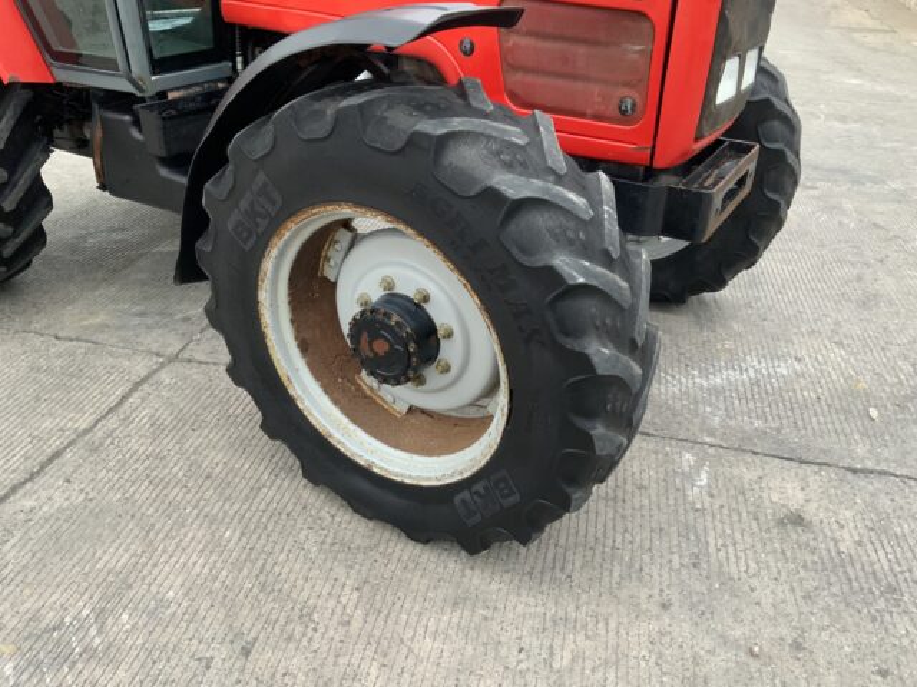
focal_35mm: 29
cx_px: 458
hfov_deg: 61.7
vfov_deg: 48.2
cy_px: 344
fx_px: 768
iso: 64
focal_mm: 3
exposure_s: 1/72
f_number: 1.8
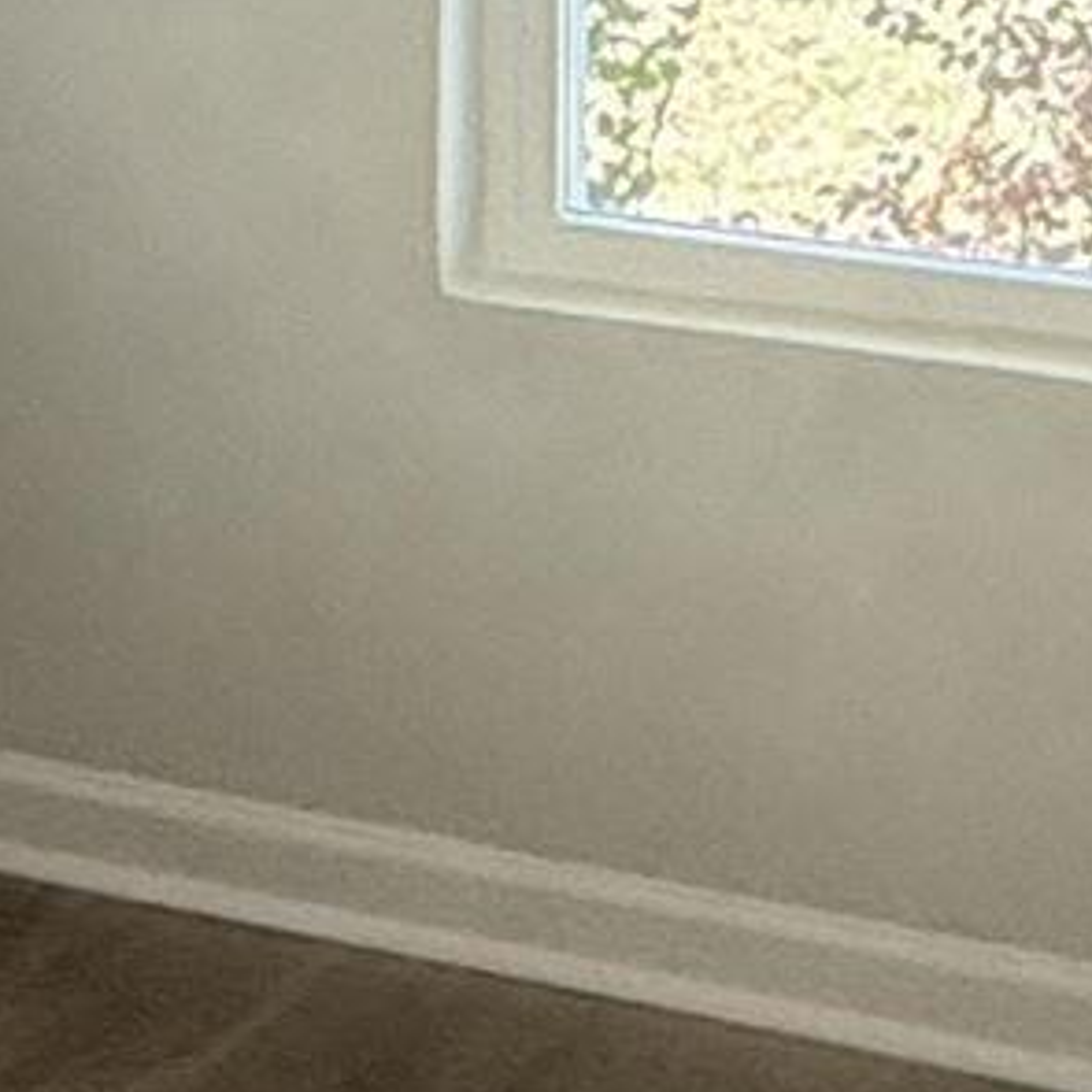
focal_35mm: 129
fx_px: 4604
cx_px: 163
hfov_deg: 13.4
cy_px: 15
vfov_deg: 13.4
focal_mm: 2.22
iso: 200
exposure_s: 1/120
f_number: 2.2
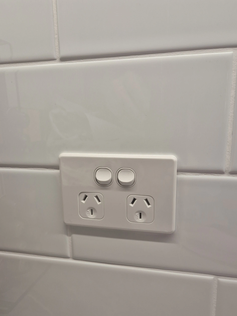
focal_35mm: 26
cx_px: 121
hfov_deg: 53.0
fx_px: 237
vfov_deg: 67.2
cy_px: 172
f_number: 1.8
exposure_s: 1/100
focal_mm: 5.4
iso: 200
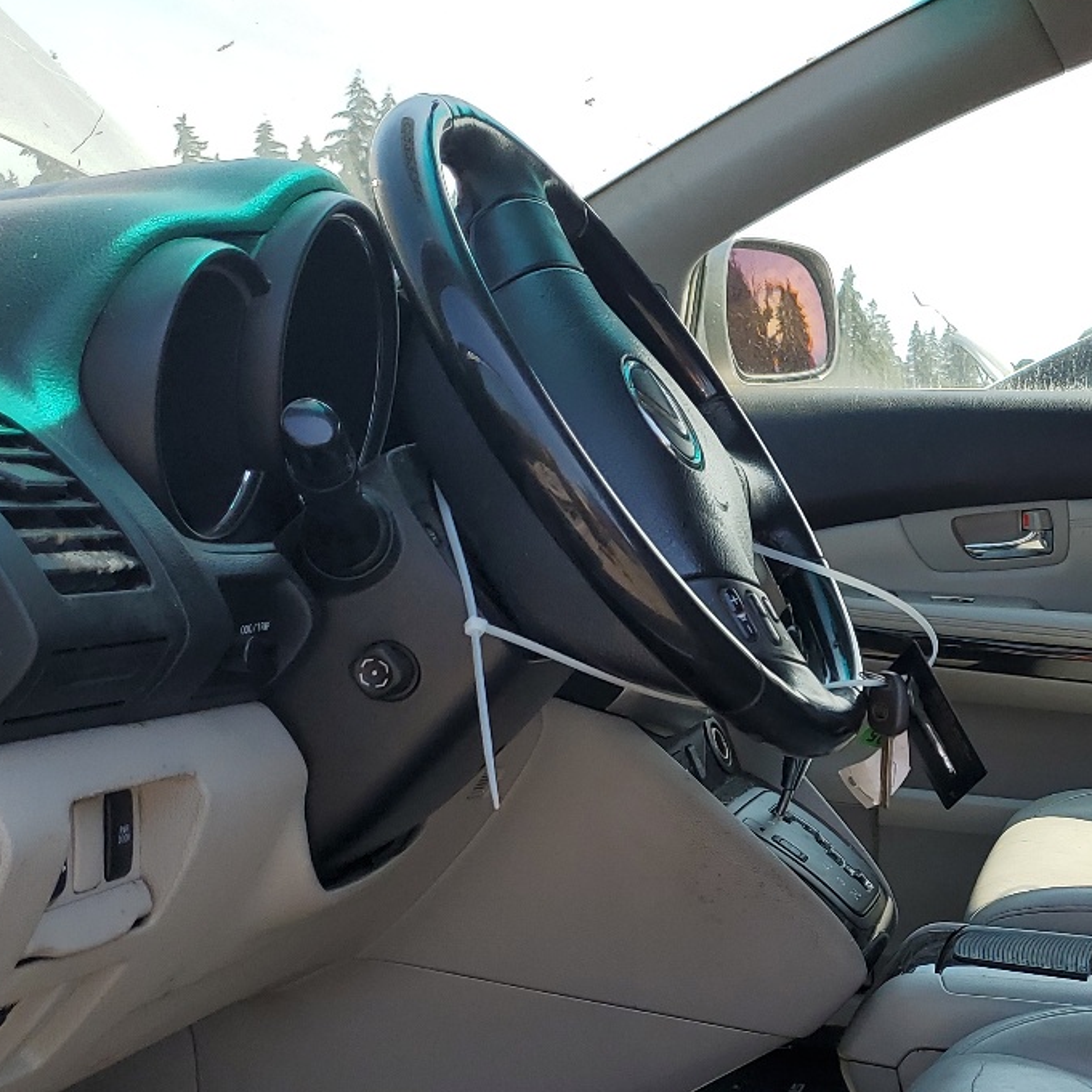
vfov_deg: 30.9
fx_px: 1927
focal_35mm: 54
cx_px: 1004
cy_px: 861
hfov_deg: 30.1
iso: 50
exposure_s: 1/1111
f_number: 1.5
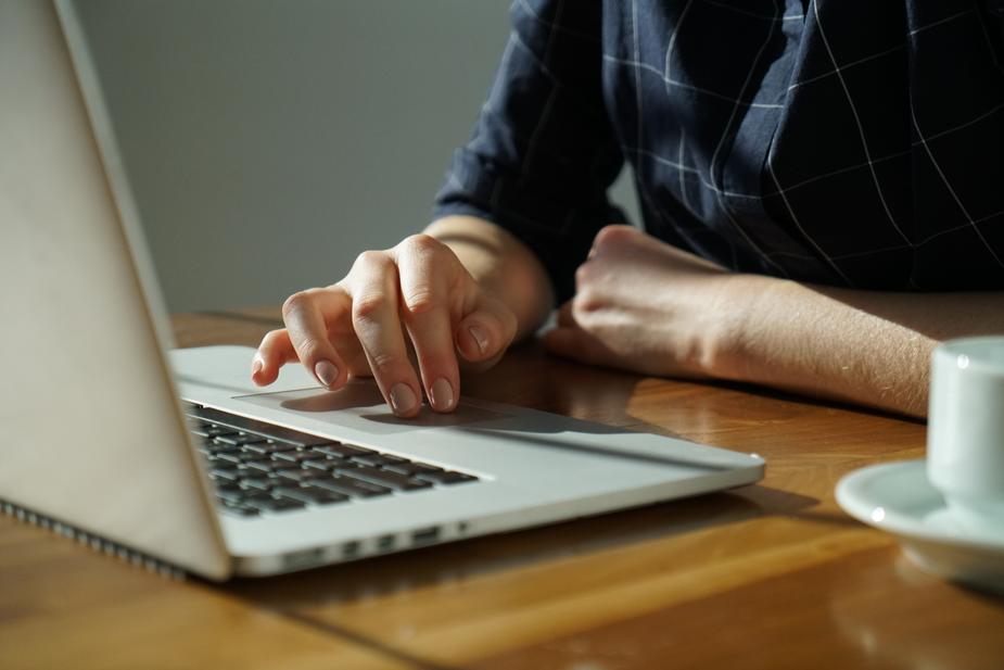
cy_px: 335
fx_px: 1952
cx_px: 502
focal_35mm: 70
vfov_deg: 19.5
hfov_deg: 28.8
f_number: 4
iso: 2000
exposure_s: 1/8000
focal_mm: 70
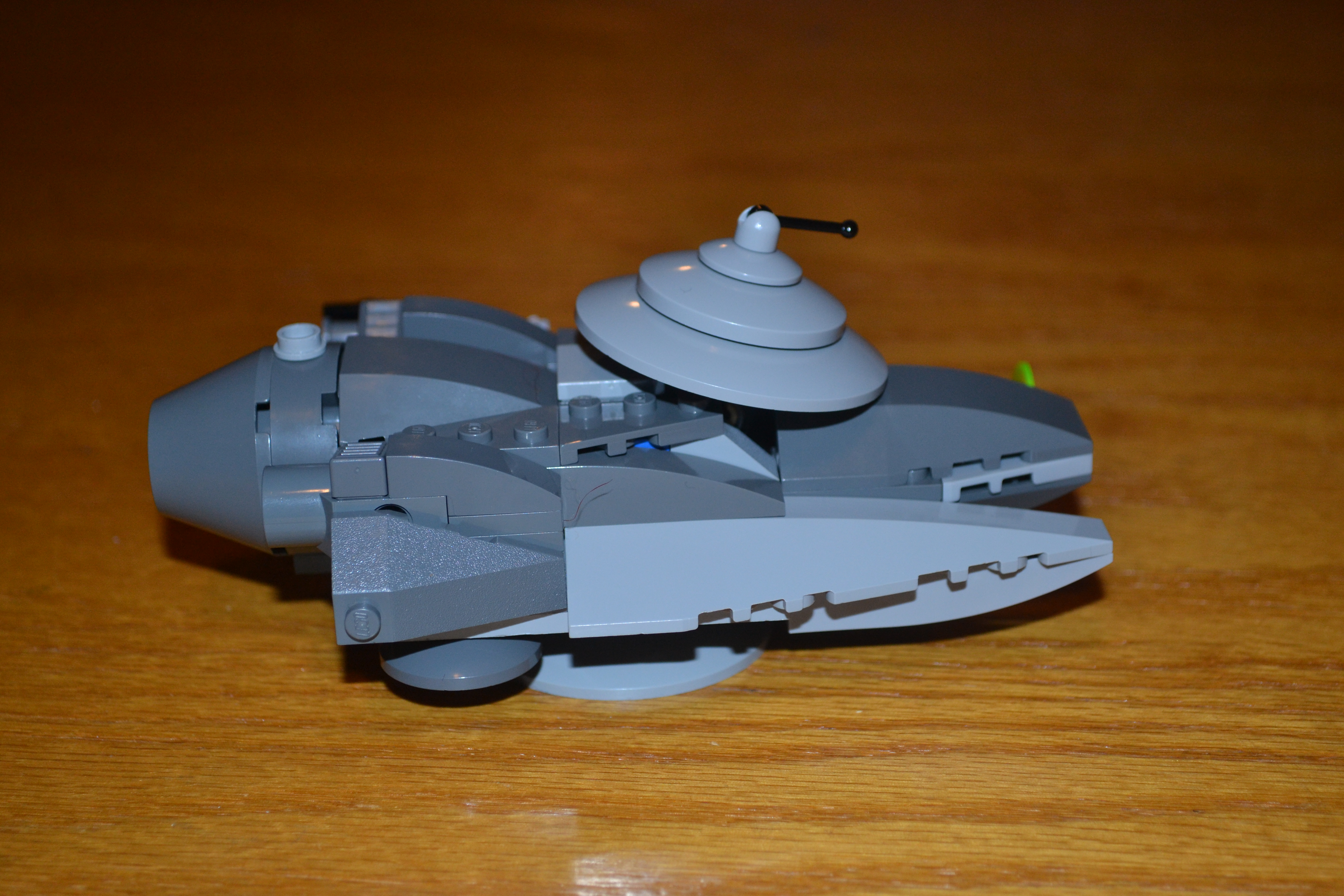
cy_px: 448
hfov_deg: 30.5
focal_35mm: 66
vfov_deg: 20.6
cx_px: 672
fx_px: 2464
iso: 720
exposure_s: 1/60
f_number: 5.3
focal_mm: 44
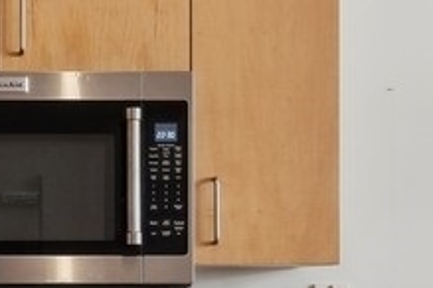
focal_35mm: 117
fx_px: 1407
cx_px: -55
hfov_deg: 16.9
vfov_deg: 11.5
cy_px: 325
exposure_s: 1/13
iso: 320
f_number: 7.1
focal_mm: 16
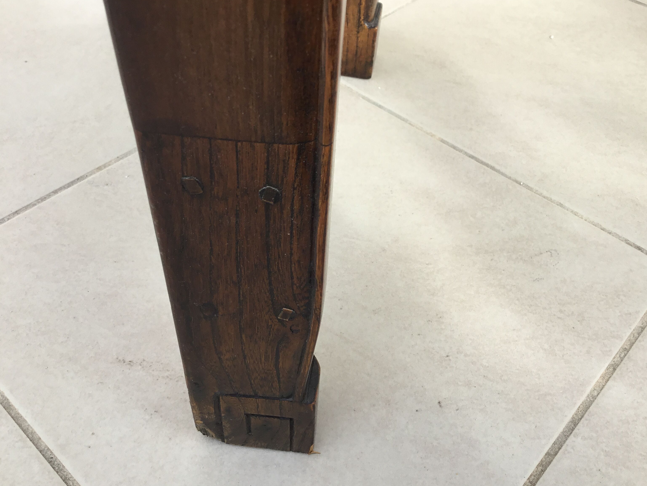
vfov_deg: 43.0
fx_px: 617
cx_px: 337
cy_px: 243
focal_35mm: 33
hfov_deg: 55.3
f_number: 2.4
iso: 25
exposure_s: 1/359
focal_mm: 3.3
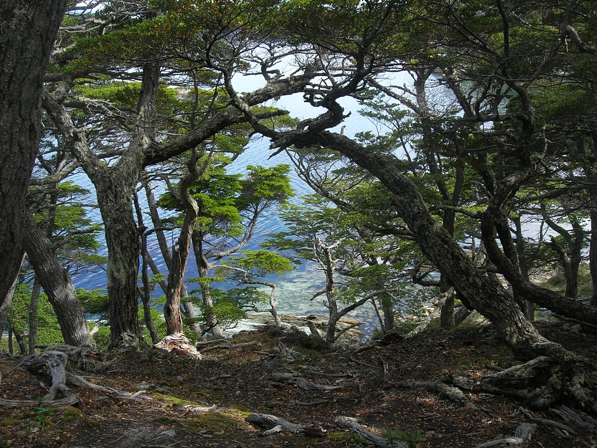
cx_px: 298
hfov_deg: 49.0
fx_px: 655
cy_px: 224
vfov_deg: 37.7
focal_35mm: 38
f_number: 4.8
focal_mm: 7.8
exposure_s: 1/166
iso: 64
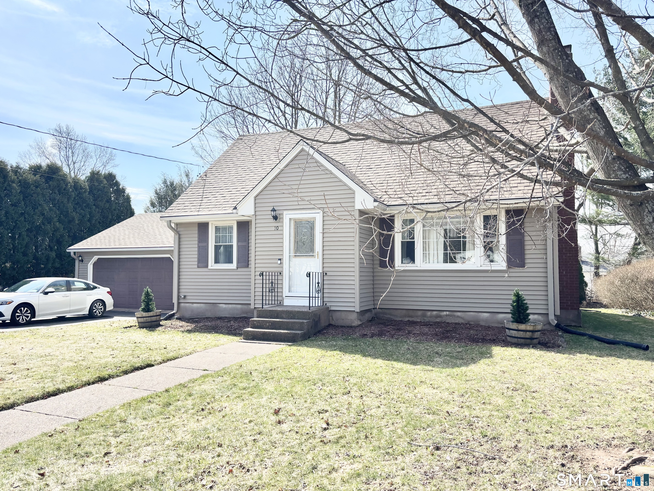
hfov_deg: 67.3
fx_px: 491
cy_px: 246
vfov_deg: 53.1
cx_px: 327
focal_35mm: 26
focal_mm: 5.96
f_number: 1.6
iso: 50
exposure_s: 1/2571
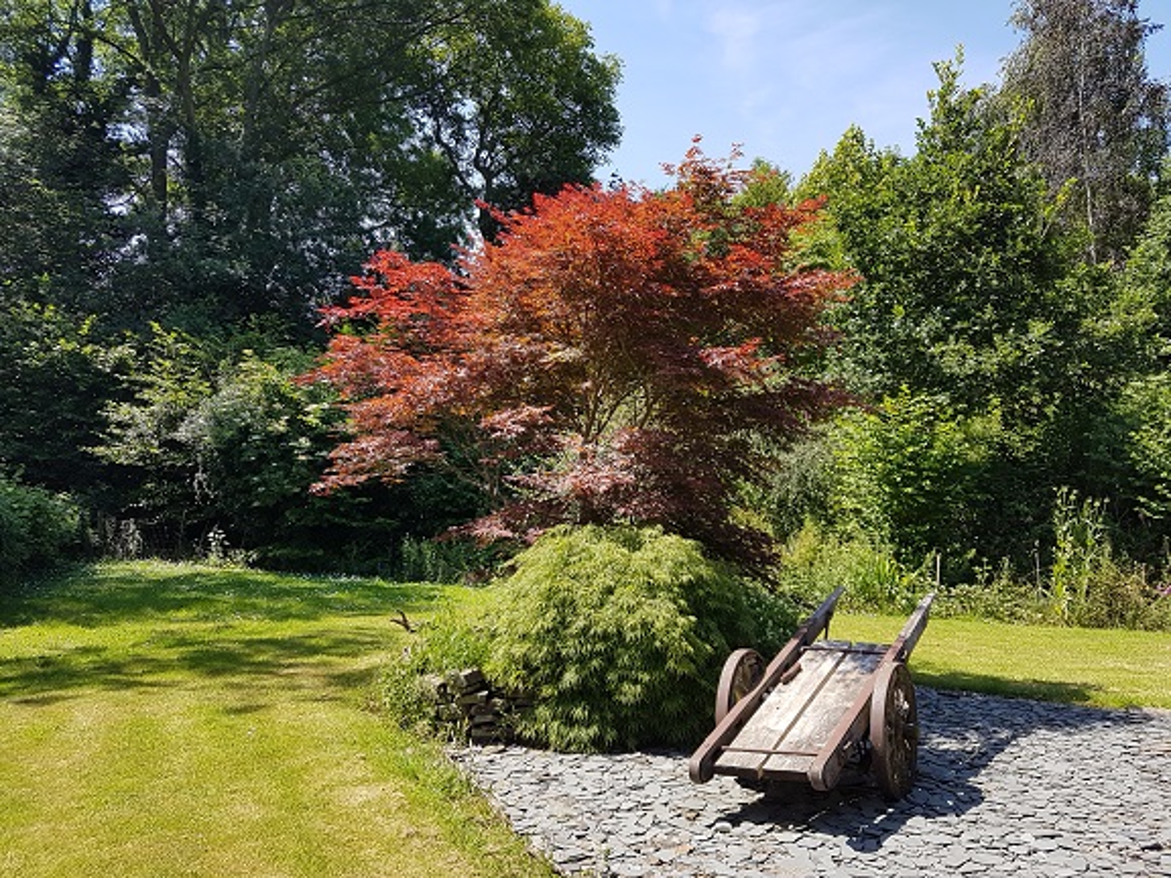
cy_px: 439
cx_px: 586
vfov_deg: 53.1
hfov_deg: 67.3
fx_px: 880
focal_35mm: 26
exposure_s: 1/962
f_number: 1.7
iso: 40
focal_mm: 4.2
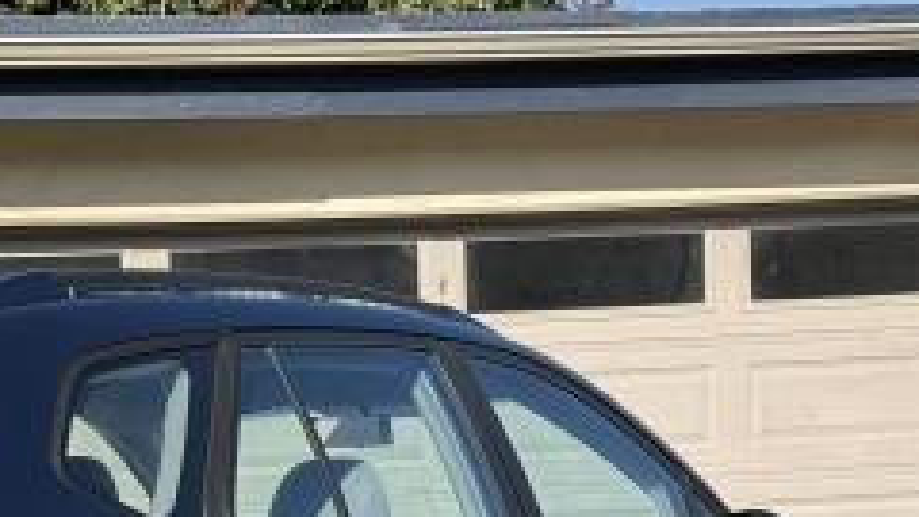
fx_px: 2681
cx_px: 103
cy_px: 697
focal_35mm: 110
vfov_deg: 10.7
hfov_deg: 19.1
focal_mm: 6.76
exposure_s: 1/3378
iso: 80
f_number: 1.78
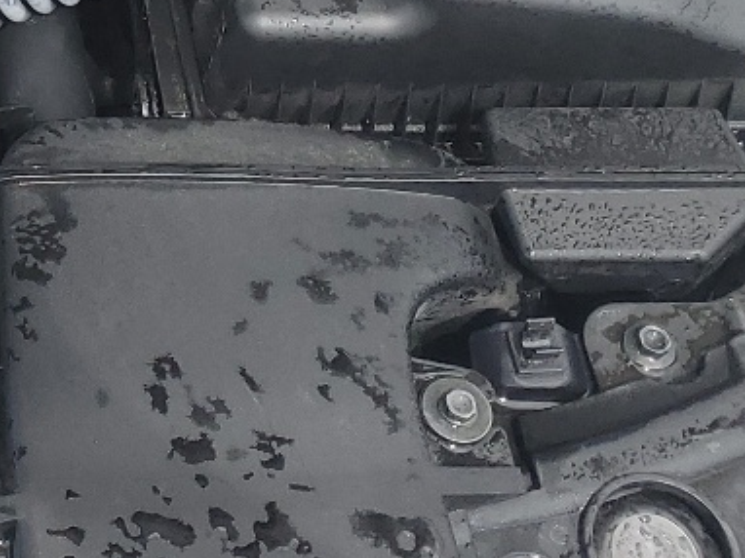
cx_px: -486
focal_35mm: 109
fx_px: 2344
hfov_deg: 16.0
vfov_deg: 12.9
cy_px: -277
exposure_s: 1/1429
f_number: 1.5
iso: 50
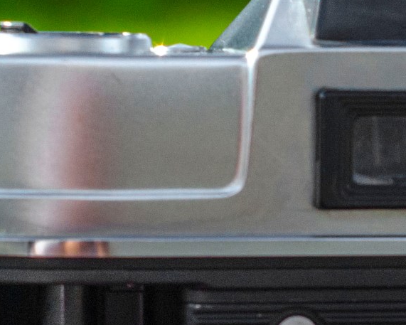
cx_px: 882
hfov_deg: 7.1
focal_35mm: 258
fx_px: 3106
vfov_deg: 6.0
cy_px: 335
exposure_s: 1/800
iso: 500
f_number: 3.5
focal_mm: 35
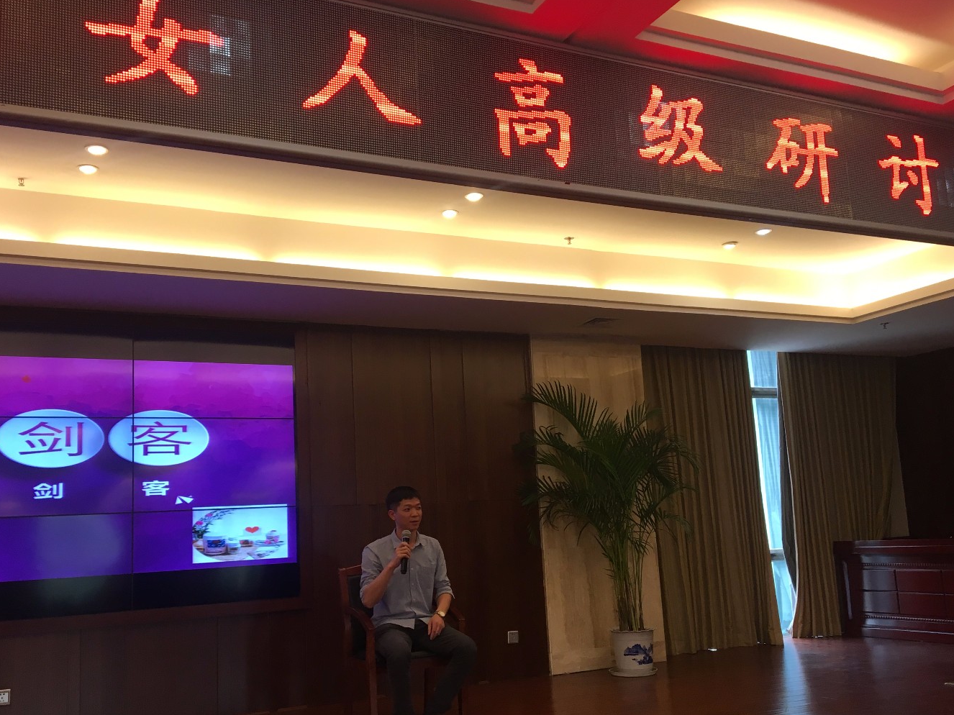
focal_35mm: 35
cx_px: 480
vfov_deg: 40.7
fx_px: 964
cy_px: 388
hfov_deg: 52.6
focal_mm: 4.15
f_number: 2.2
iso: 40
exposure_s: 1/33
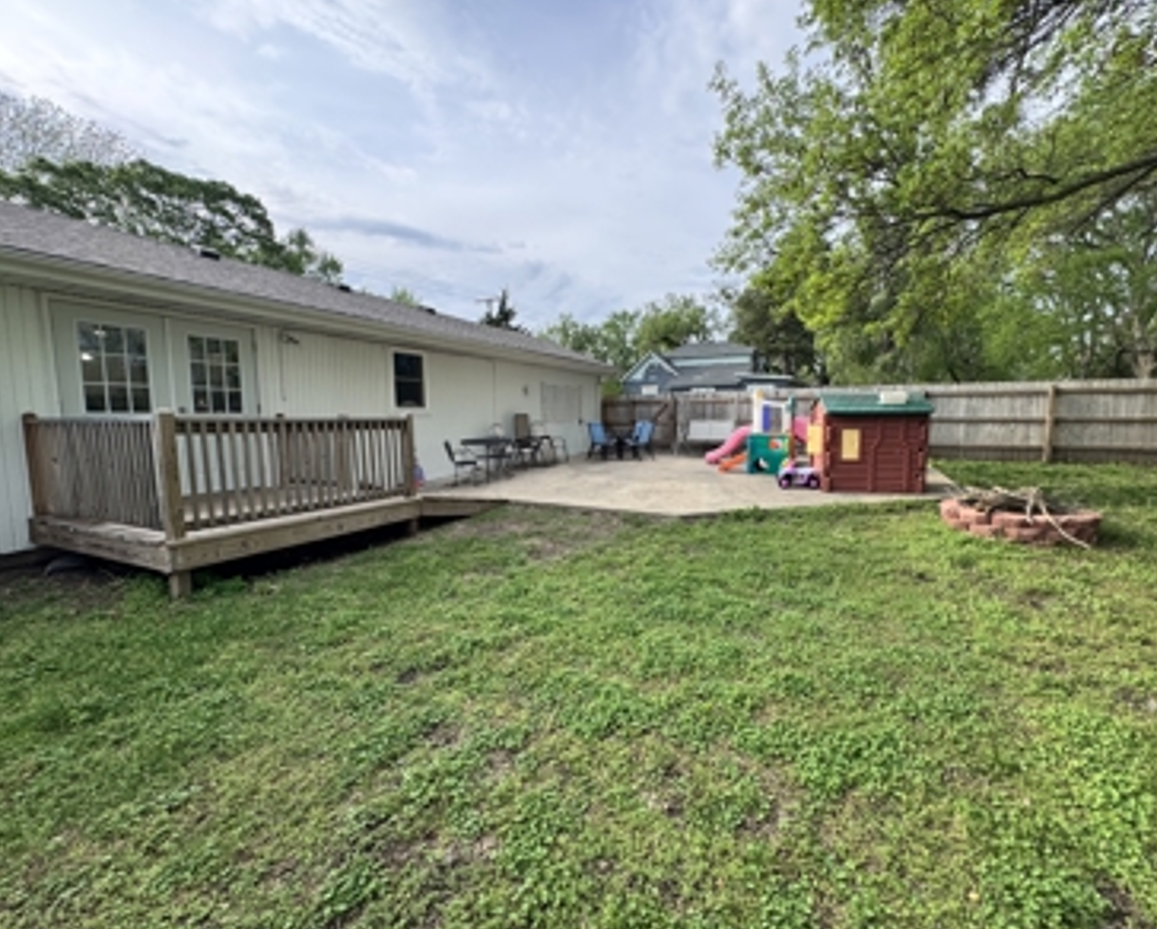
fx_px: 514
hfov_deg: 96.6
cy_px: 468
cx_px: 610
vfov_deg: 84.1
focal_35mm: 15
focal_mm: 2.22
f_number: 2.2
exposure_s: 1/343
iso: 40
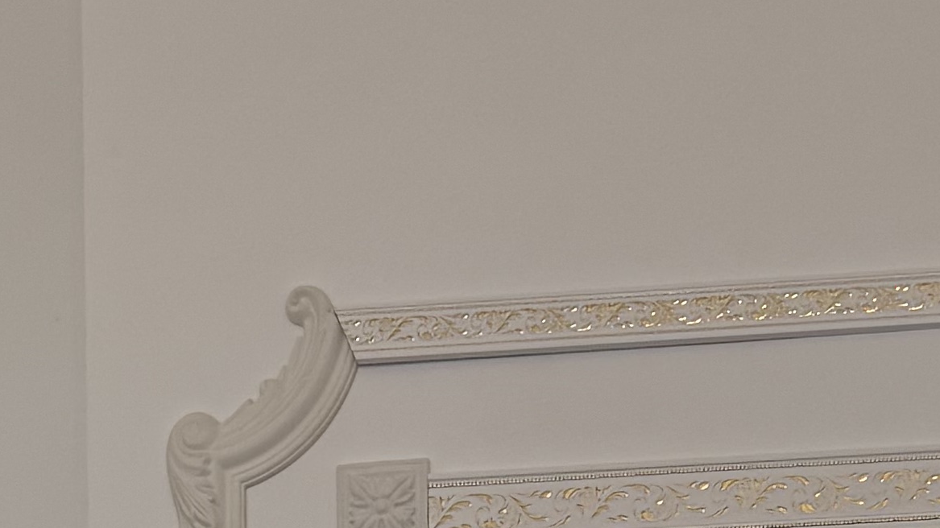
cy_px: 2257
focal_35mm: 128
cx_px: 819
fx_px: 3190
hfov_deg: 16.6
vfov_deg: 6.8
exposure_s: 1/100
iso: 80
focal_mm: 6.76
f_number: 1.78
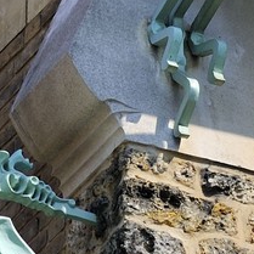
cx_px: 181
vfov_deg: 1.5
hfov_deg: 1.5
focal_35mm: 1137
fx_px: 9439
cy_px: -458
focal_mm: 175
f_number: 10
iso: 200
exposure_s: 1/160
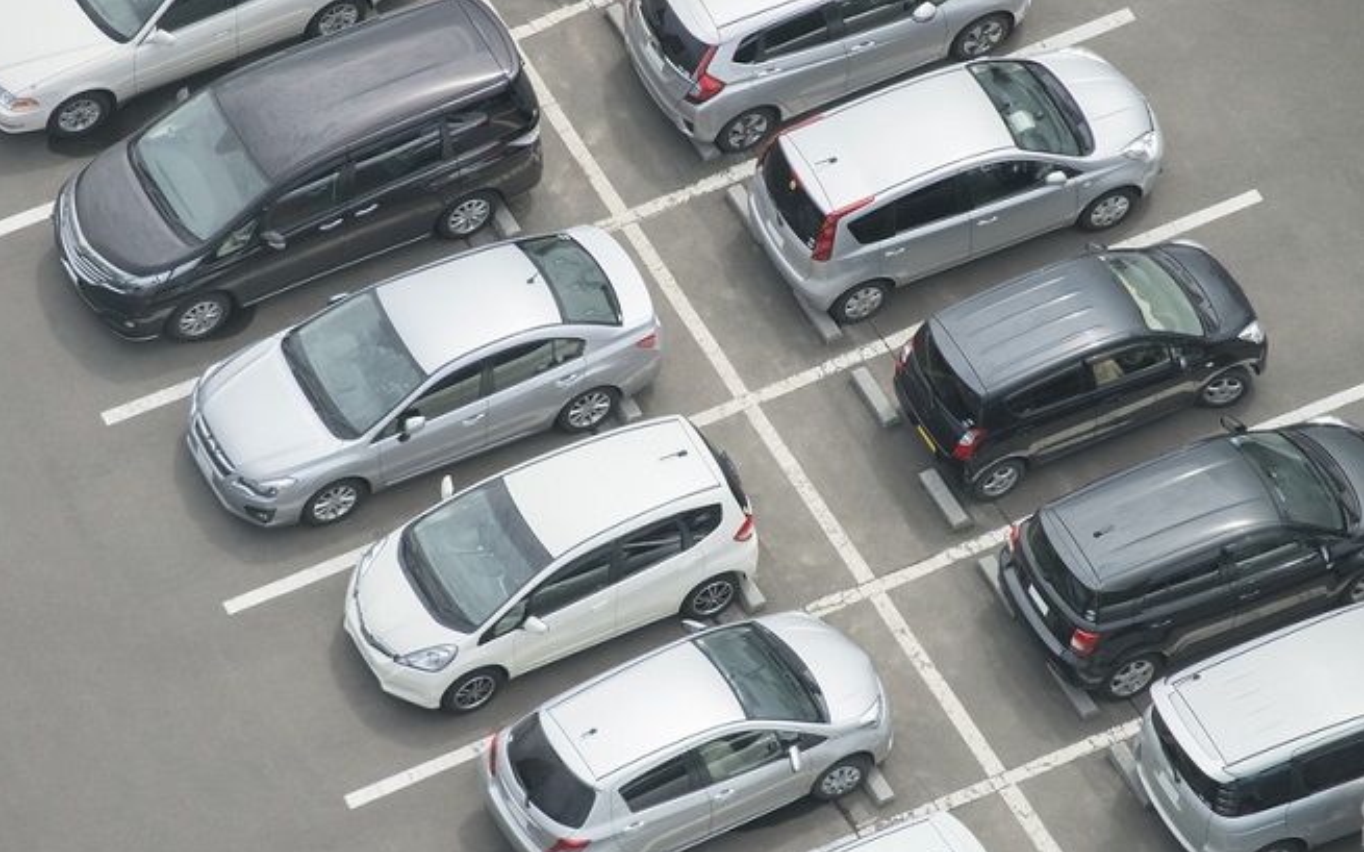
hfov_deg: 6.4
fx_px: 12153
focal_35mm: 327
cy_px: 480
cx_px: 639
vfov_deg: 4.0
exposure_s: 1/400
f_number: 8
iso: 450
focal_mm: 300
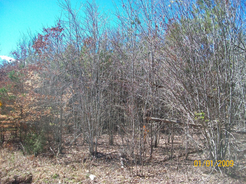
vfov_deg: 41.8
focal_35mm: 34
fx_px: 242
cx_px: 123
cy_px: 92
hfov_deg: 54.0
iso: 80
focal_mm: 5.7
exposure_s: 1/500
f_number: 2.8
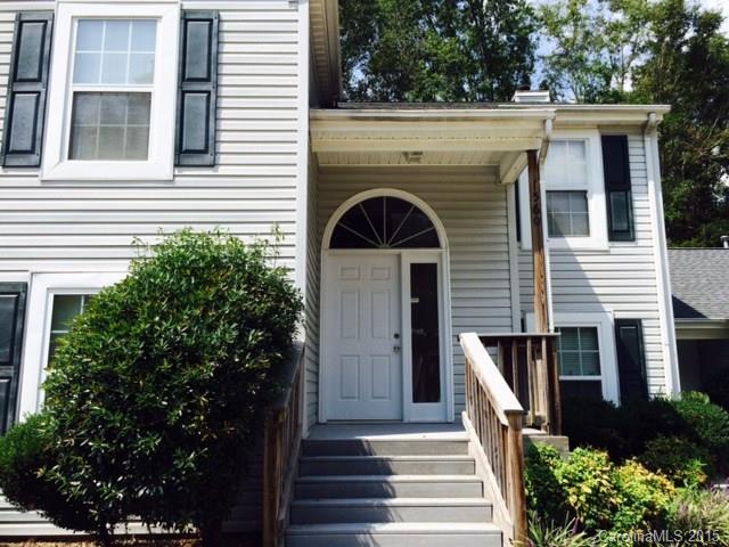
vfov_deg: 48.2
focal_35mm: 29
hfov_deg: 61.7
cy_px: 274
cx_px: 364
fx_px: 611
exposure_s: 1/2415
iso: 32
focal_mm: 4.15
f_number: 2.2
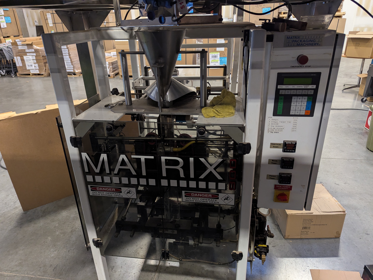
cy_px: 140
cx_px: 186
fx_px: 259
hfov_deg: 71.6
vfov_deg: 56.8
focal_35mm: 24
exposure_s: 1/74.4
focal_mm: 6.81
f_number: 1.85
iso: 865
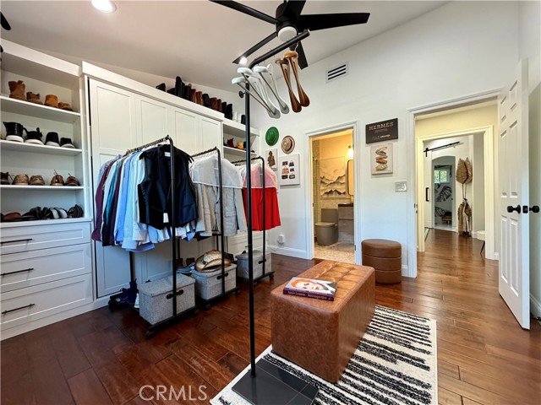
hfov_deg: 102.1
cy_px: 202
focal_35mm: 14
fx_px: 219
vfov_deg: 85.7
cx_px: 270
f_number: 2.2
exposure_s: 1/60
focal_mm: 2.22
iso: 400
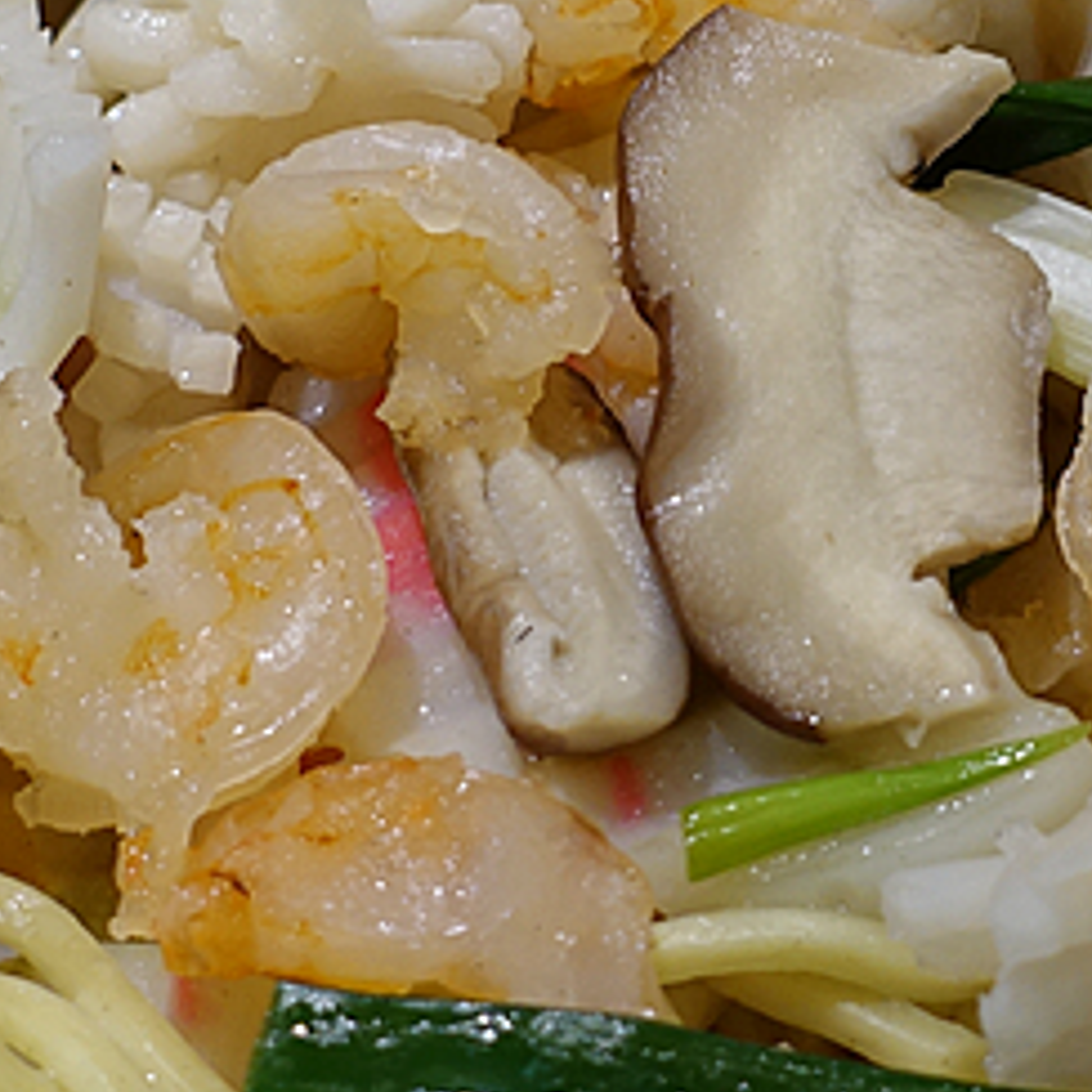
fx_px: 3819
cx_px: 806
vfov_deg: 16.1
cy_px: 114
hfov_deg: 16.2
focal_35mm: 107
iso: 125
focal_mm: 8.8
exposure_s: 1/50
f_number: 2.8
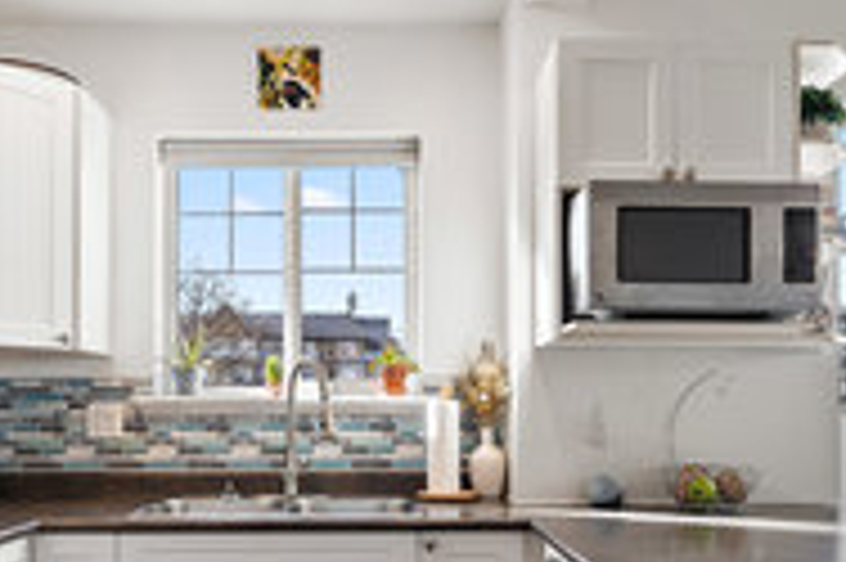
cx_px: 394
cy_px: 391
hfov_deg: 51.9
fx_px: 869
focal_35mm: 37
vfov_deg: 35.4
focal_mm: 16
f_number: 6.3
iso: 400
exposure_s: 1/60
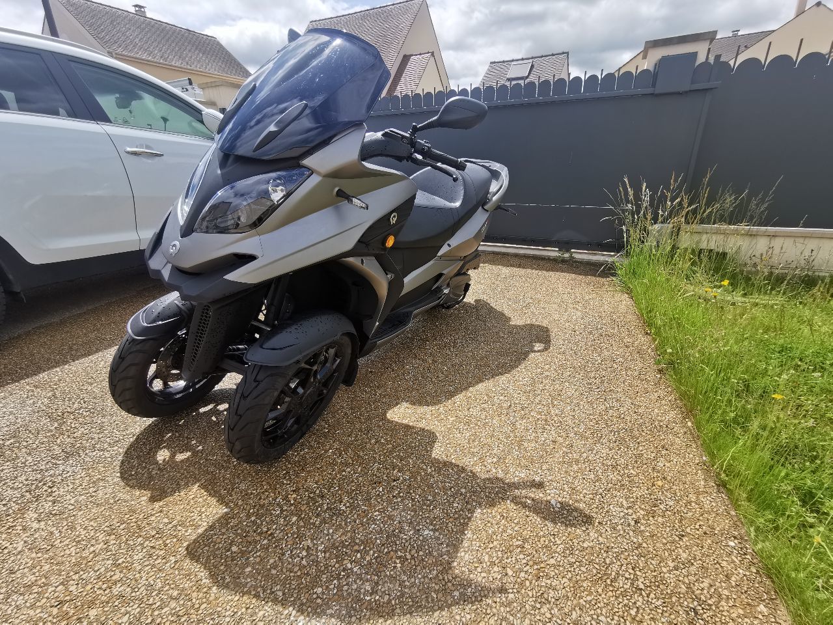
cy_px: 312
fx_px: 385
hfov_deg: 94.5
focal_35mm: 16
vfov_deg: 78.1
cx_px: 416
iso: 50
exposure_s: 1/720
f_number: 2.2
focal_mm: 2.35
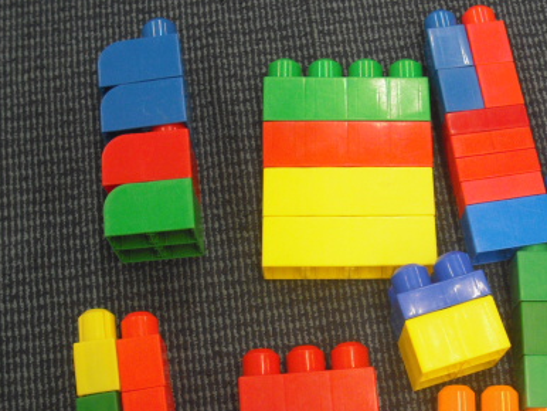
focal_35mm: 63
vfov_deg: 23.2
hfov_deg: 30.5
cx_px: 351
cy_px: 285
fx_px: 996
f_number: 2.8
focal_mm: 6.2
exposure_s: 1/100
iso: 200
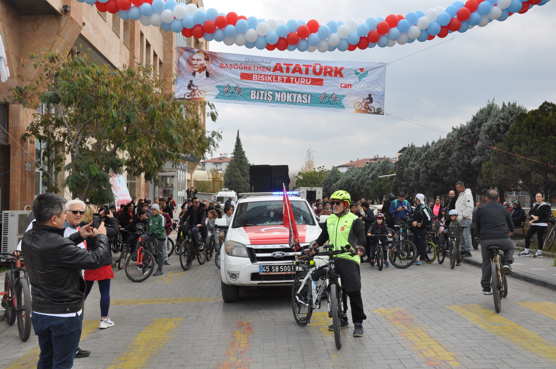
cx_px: 278
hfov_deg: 57.3
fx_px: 509
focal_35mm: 33
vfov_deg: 39.9
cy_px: 184
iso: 200
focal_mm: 22
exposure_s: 1/100
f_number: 10
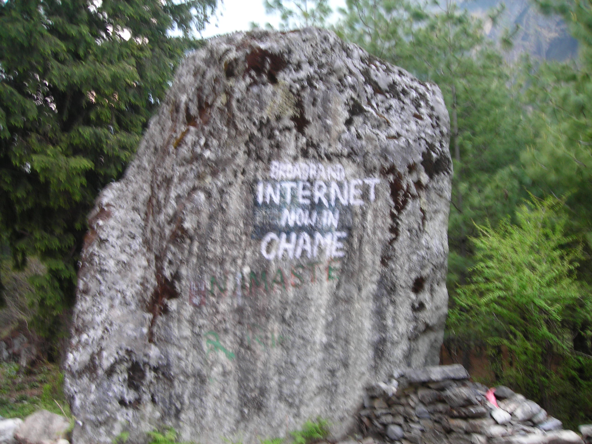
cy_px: 222
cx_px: 296
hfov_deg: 49.0
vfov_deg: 37.7
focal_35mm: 38
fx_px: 650
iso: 50
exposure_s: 1/6.2
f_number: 3.2
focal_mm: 6.3
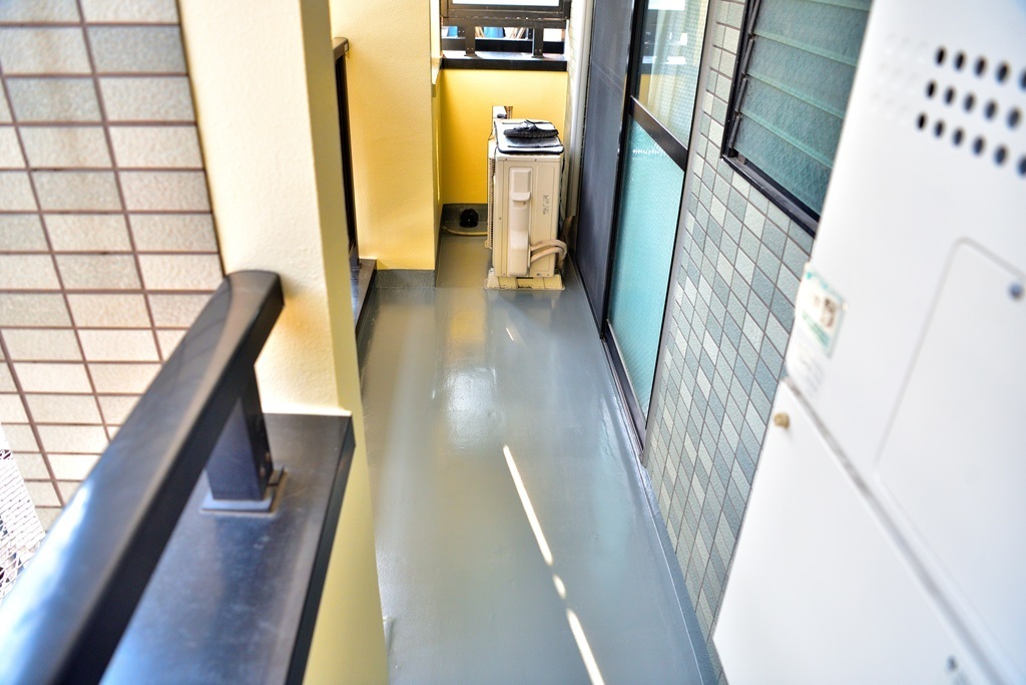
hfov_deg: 73.7
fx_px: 684
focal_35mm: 24
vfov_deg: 53.1
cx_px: 513
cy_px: 342
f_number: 4
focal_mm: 24
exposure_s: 1/60
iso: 720
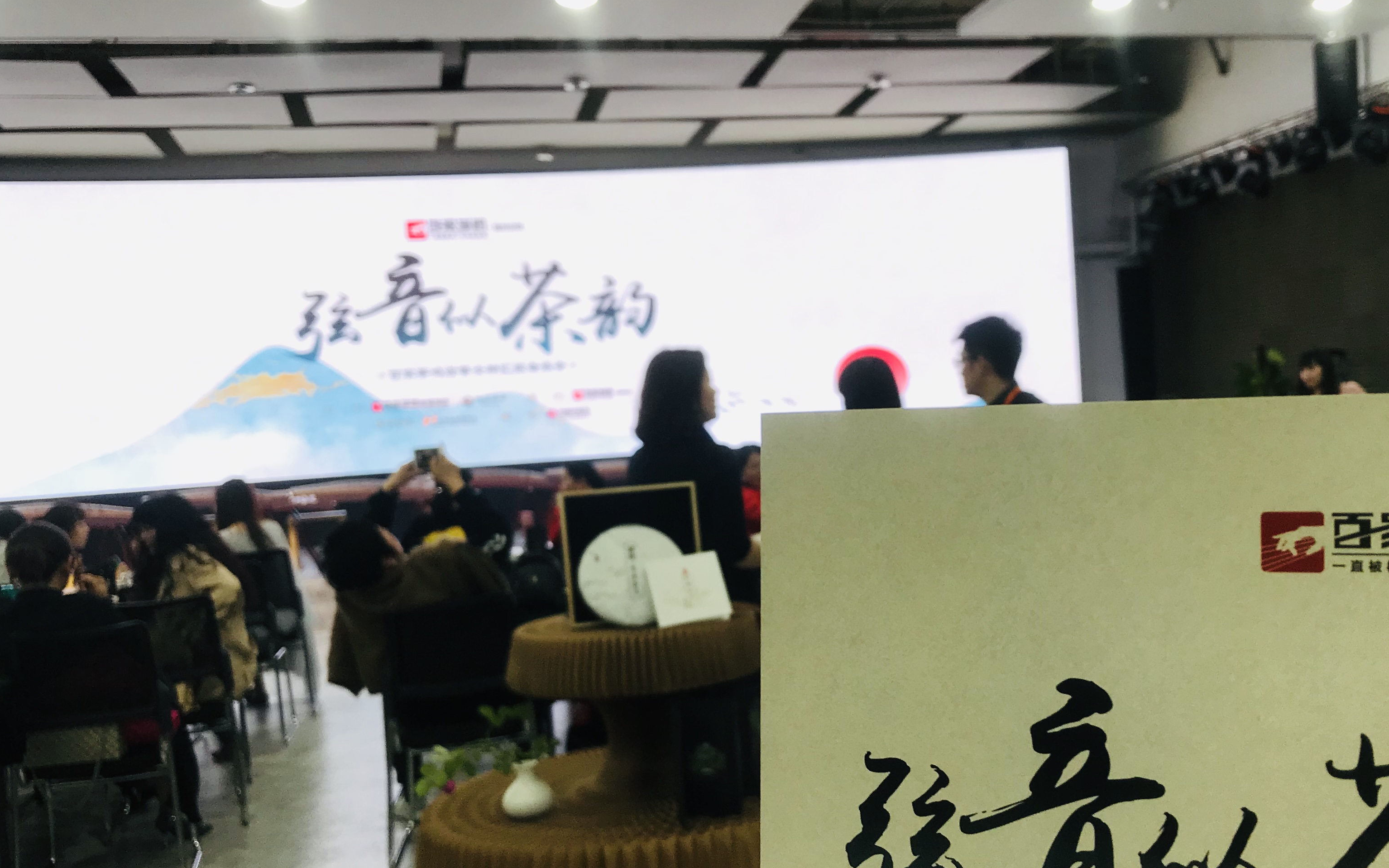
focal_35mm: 39
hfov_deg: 50.0
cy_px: 533
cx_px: 845
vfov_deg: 32.6
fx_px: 1476
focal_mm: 3.99
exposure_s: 1/50
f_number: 1.8
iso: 25
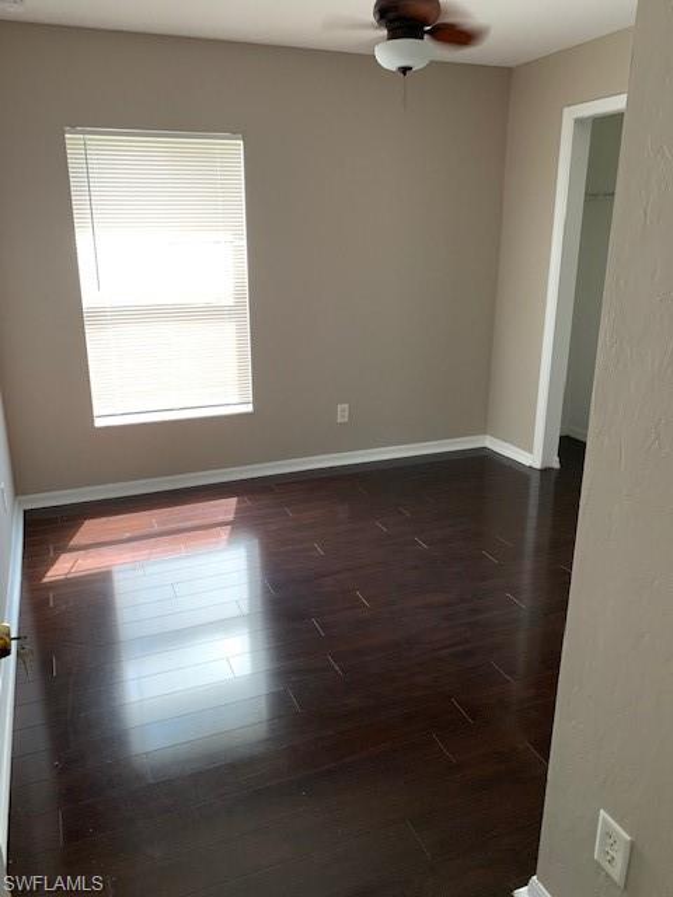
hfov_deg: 53.1
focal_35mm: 26
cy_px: 448
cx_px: 336
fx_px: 674
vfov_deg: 67.3
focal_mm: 4.25
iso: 160
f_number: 1.8
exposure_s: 1/60
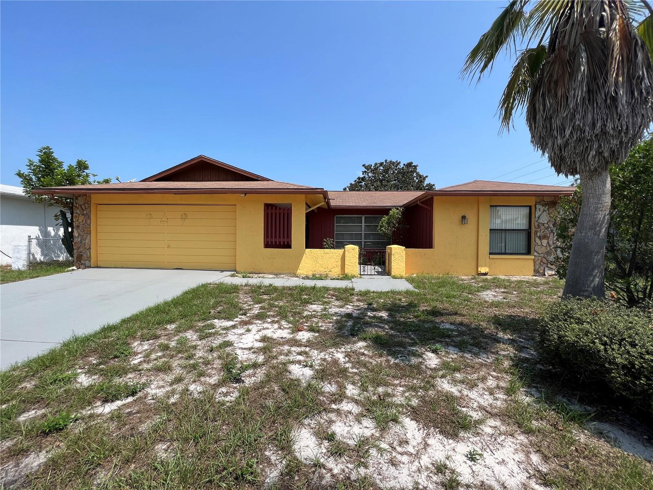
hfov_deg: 106.2
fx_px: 245
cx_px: 326
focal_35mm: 13
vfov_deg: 89.9
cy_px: 245
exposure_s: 1/1531
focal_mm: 1.57
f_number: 1.8
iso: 32
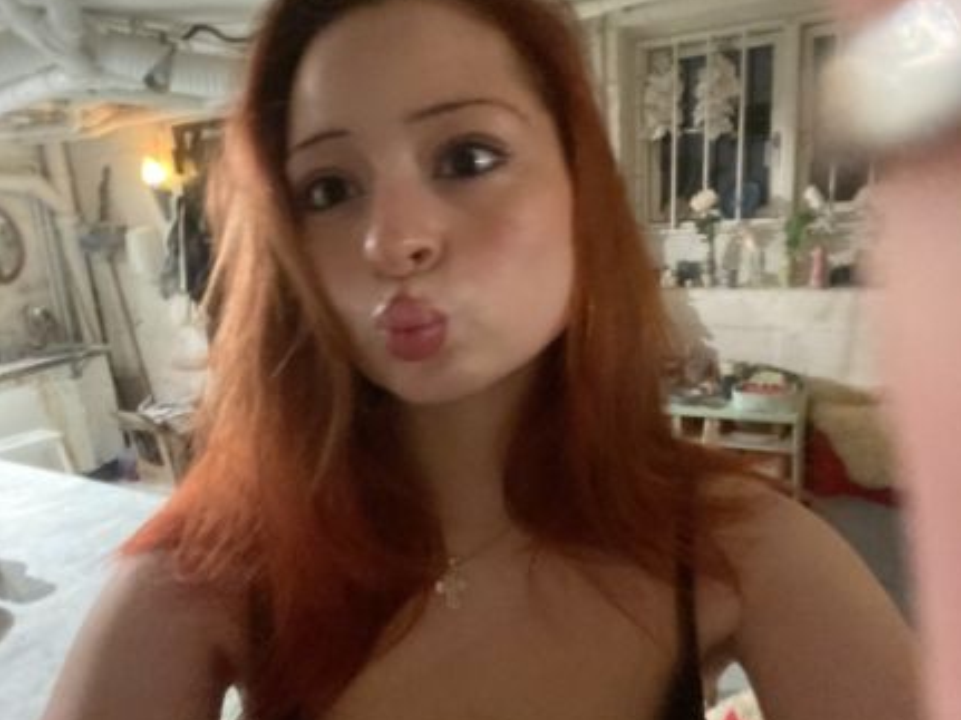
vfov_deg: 56.8
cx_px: 495
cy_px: 360
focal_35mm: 24
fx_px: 666
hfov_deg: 71.6
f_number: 2.2
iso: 2000
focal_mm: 2.71
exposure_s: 1/17
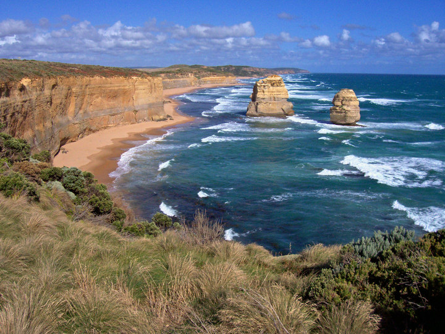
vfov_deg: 41.8
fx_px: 437
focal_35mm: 34
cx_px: 222
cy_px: 167
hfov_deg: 54.0
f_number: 5.1
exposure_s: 1/1401
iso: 80
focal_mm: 5.6
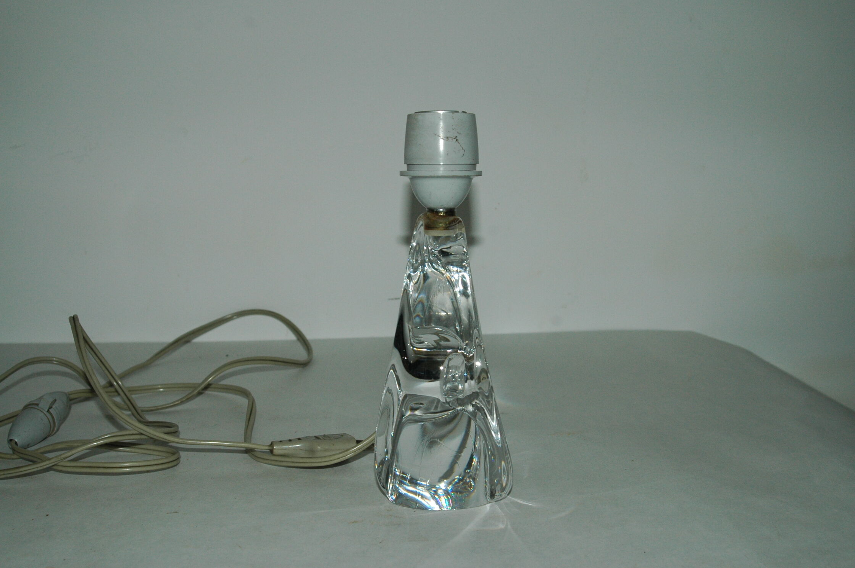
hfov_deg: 46.4
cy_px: 284
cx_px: 428
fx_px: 996
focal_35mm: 42
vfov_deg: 31.8
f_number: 7.1
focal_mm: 28
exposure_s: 1/125
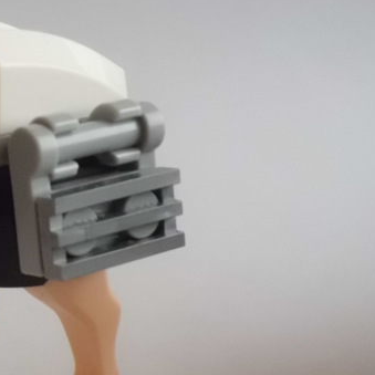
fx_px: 1201
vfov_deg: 17.7
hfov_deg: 17.1
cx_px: -45
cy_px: 247
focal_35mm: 98
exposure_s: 1/13
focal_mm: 8.3
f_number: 3.4
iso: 400
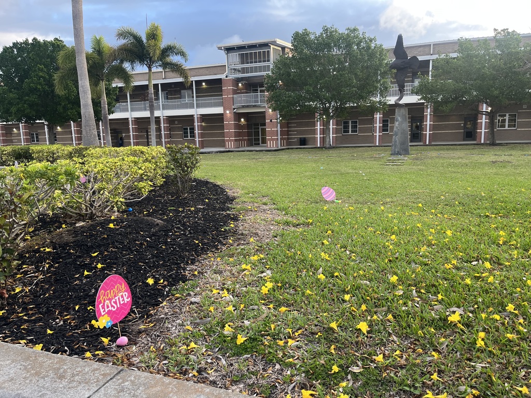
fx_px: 399
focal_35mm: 26
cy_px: 199
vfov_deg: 53.1
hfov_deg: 67.3
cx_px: 266
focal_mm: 5.1
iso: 32
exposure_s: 1/129
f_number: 1.6
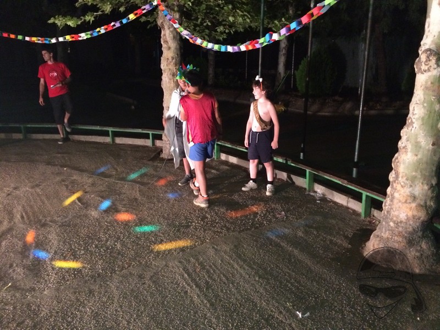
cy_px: 165
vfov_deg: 48.2
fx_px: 369
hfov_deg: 61.7
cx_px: 220
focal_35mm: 29
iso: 400
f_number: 2.2
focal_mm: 4.15
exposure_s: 1/17
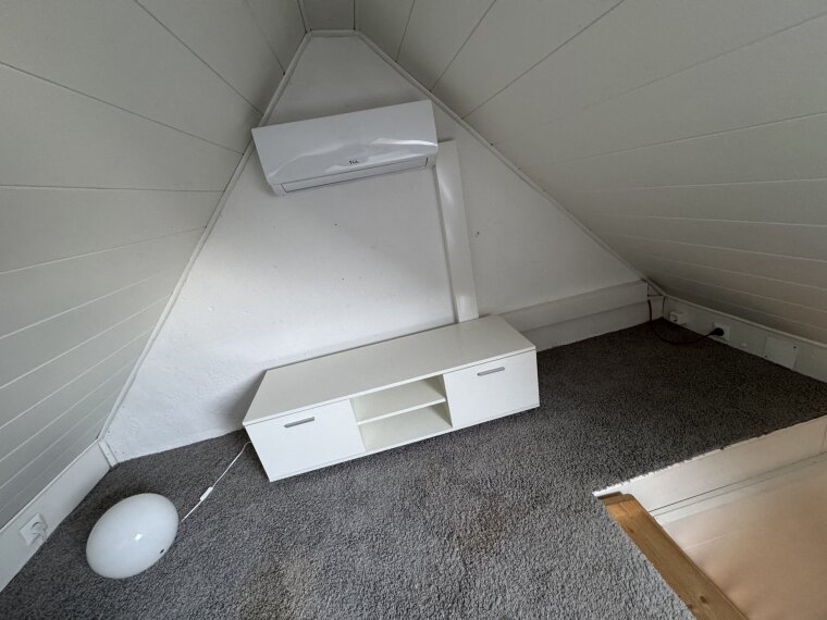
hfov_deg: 102.1
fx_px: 334
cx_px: 414
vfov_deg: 85.7
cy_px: 310
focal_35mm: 14
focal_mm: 2.22
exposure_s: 1/84
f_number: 2.2
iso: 320
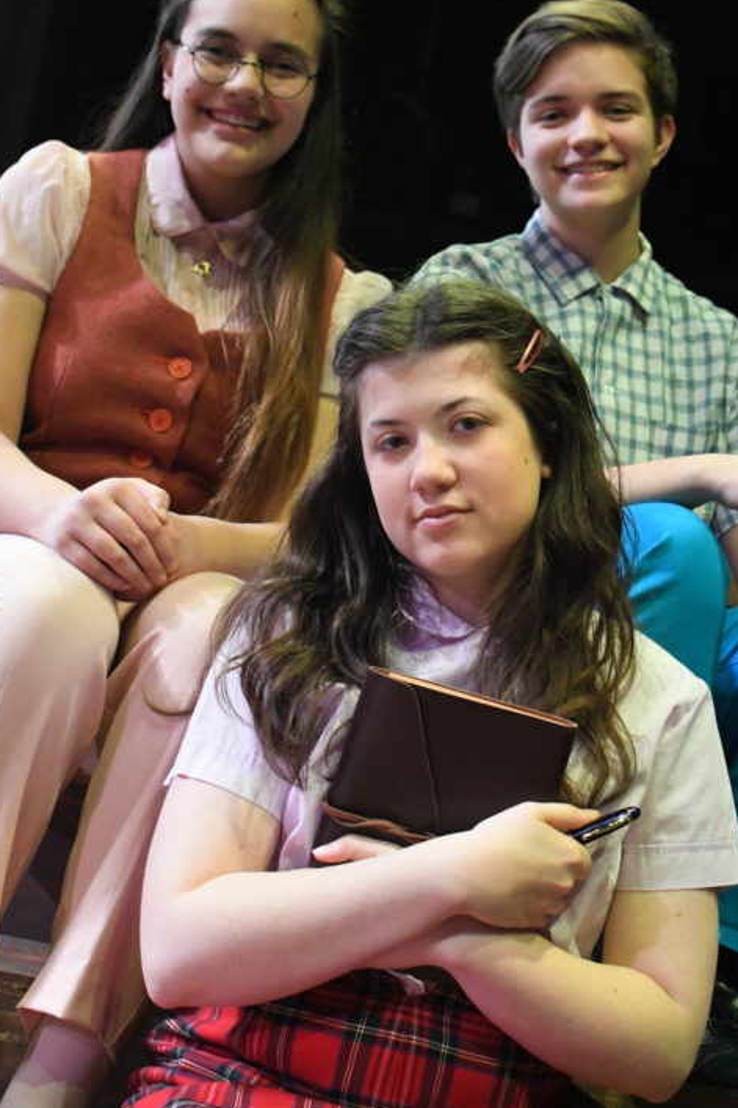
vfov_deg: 32.9
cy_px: 513
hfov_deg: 22.2
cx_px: 399
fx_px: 1877
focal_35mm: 61
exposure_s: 1/500
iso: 6400
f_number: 5
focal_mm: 35
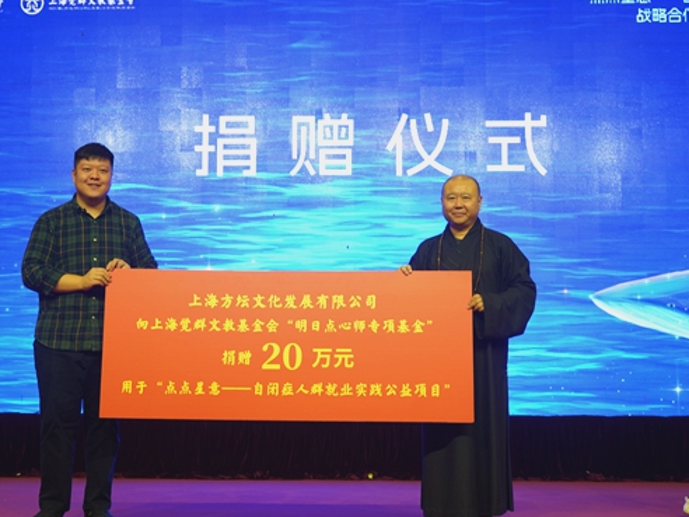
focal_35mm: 61
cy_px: 273
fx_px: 1214
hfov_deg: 31.6
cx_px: 280
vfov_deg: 24.0
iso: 1000
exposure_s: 1/60
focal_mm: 52
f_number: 4
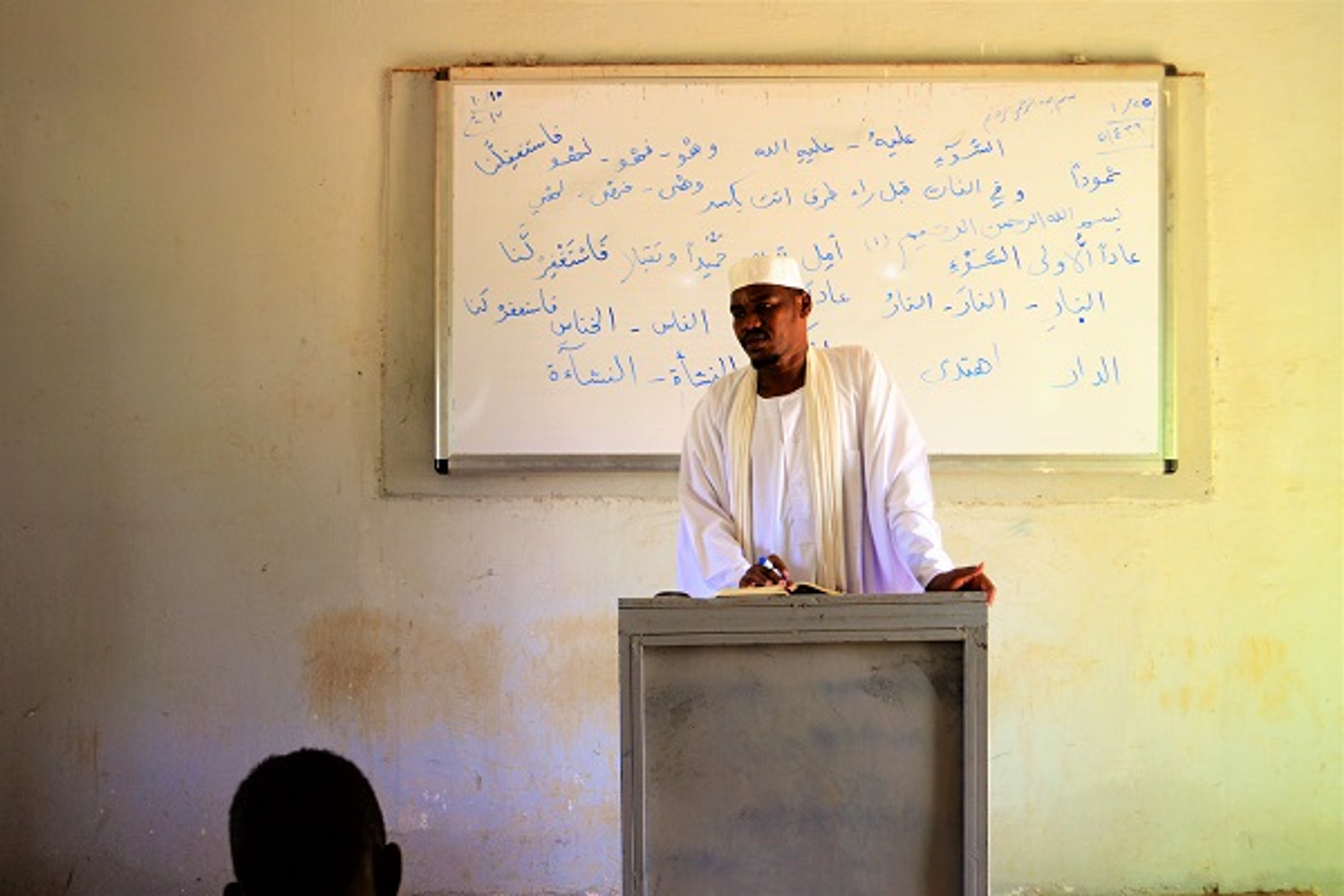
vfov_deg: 36.9
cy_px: 448
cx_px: 672
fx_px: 1344
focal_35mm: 36
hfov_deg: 53.1
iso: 400
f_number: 4.2
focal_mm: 24
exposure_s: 1/80
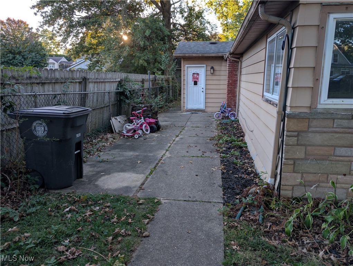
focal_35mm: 24
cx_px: 176
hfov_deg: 71.5
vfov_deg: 56.9
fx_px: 245
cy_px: 133
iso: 22
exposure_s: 1/76
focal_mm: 6.9
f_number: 1.68
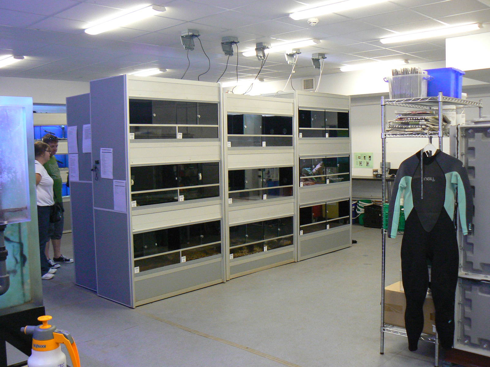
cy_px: 184
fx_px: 510
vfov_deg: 39.7
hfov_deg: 51.4
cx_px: 245
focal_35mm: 36
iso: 200
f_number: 2.8
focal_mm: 6
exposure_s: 1/25
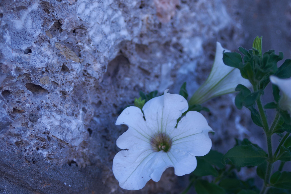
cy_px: 97
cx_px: 146
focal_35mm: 120
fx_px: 970
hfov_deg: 17.1
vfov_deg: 11.4
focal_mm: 80
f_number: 5.6
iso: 50
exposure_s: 1/25
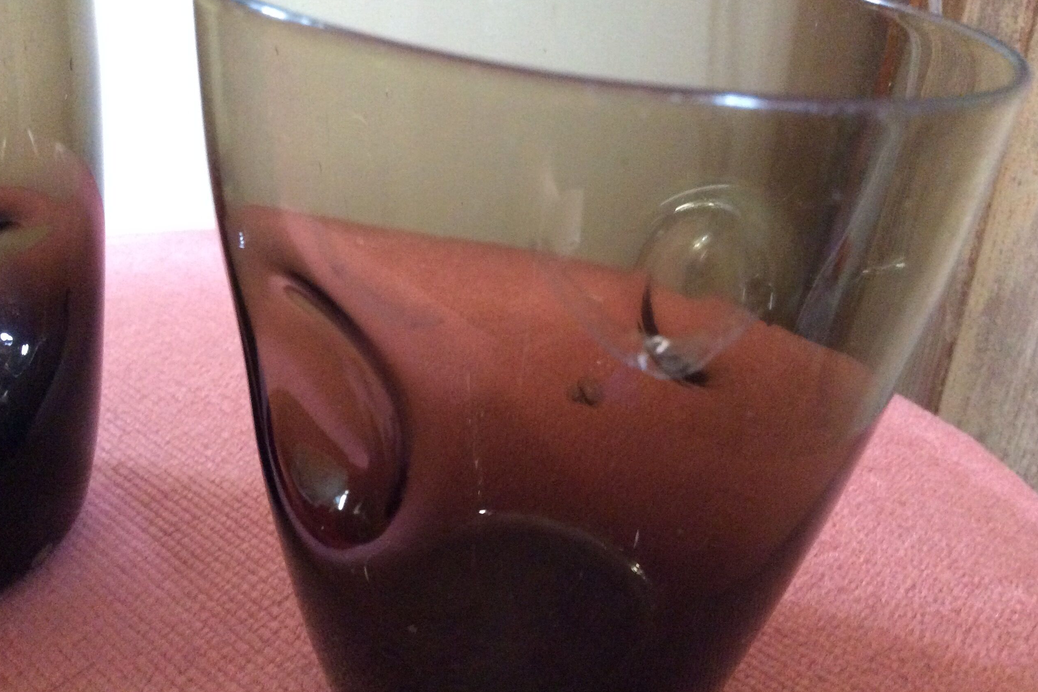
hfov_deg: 55.8
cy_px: 373
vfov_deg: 38.9
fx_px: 980
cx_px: 522
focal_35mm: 34
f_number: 2.4
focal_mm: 3.3
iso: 400
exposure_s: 1/17
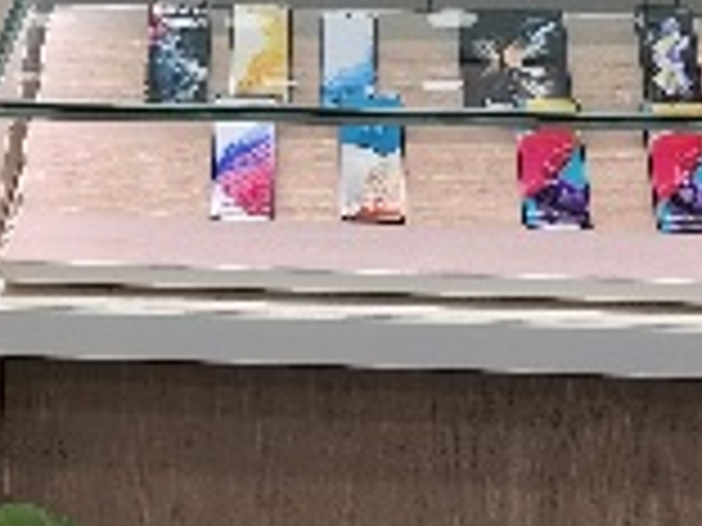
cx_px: 76
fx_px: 2393
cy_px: -773
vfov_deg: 10.6
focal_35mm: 118
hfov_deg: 16.5
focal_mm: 6.4
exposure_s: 1/182
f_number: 1.8
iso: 32
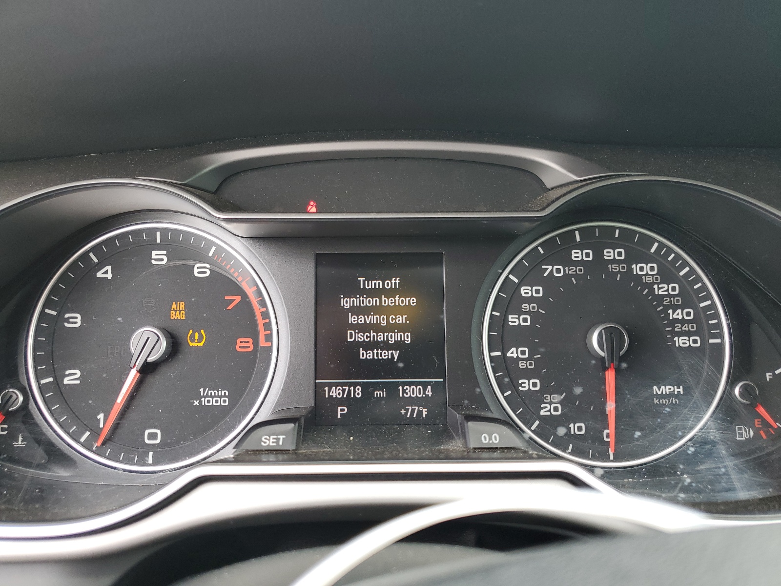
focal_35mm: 26
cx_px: 390
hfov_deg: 67.3
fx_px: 587
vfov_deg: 53.1
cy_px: 293
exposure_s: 1/120
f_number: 1.5
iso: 53
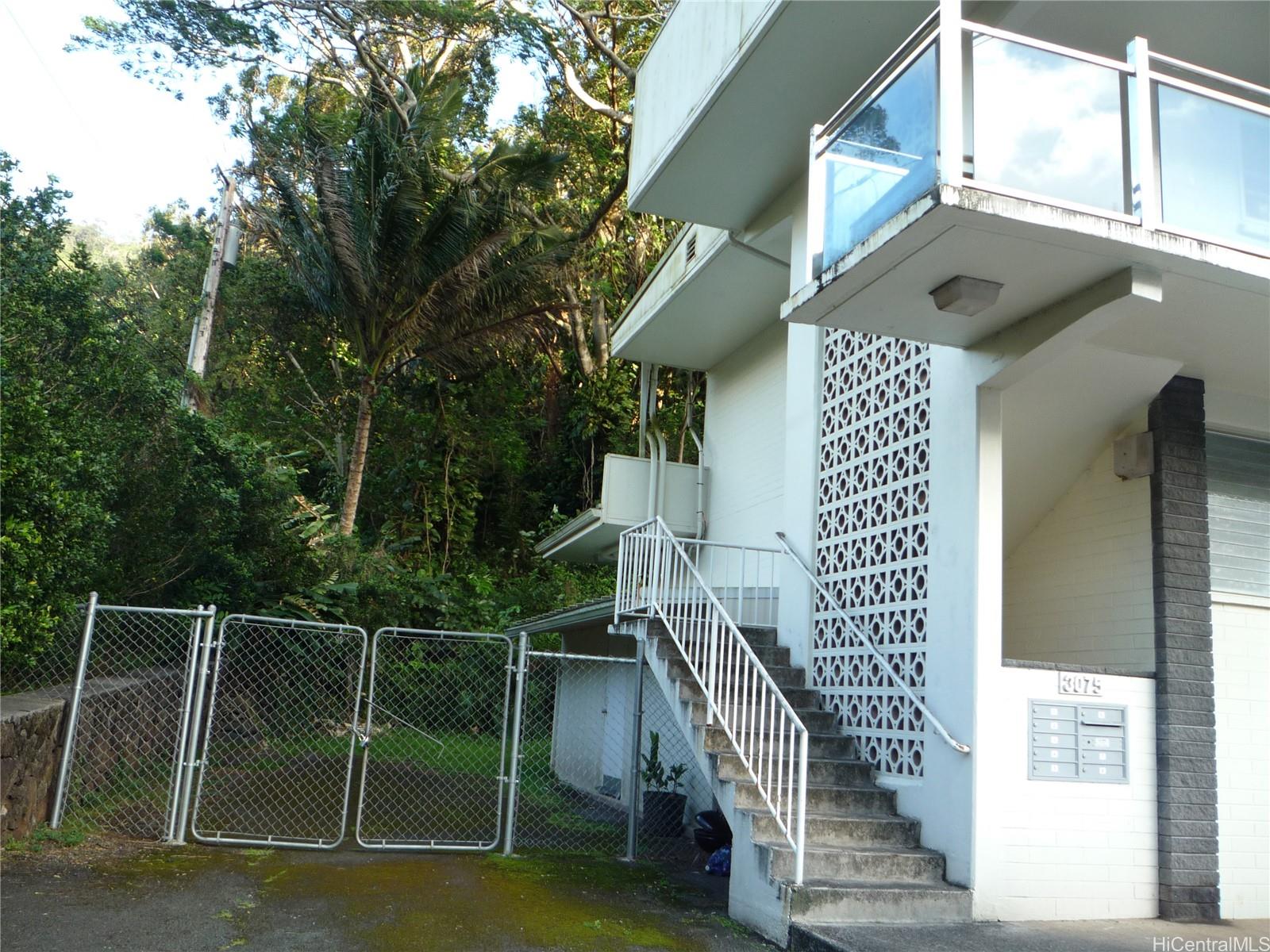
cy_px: 476
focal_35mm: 30
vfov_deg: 46.8
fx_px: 1101
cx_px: 635
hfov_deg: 60.0
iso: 100
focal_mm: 5.2
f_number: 3.3
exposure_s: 1/80
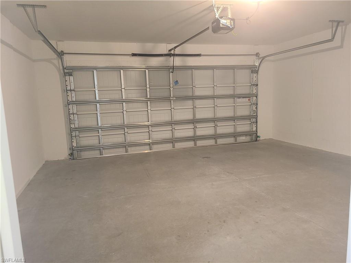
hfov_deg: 67.3
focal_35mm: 26
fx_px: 264
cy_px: 132
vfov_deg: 53.1
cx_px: 176
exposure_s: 1/40
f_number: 1.8
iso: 400
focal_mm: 5.4
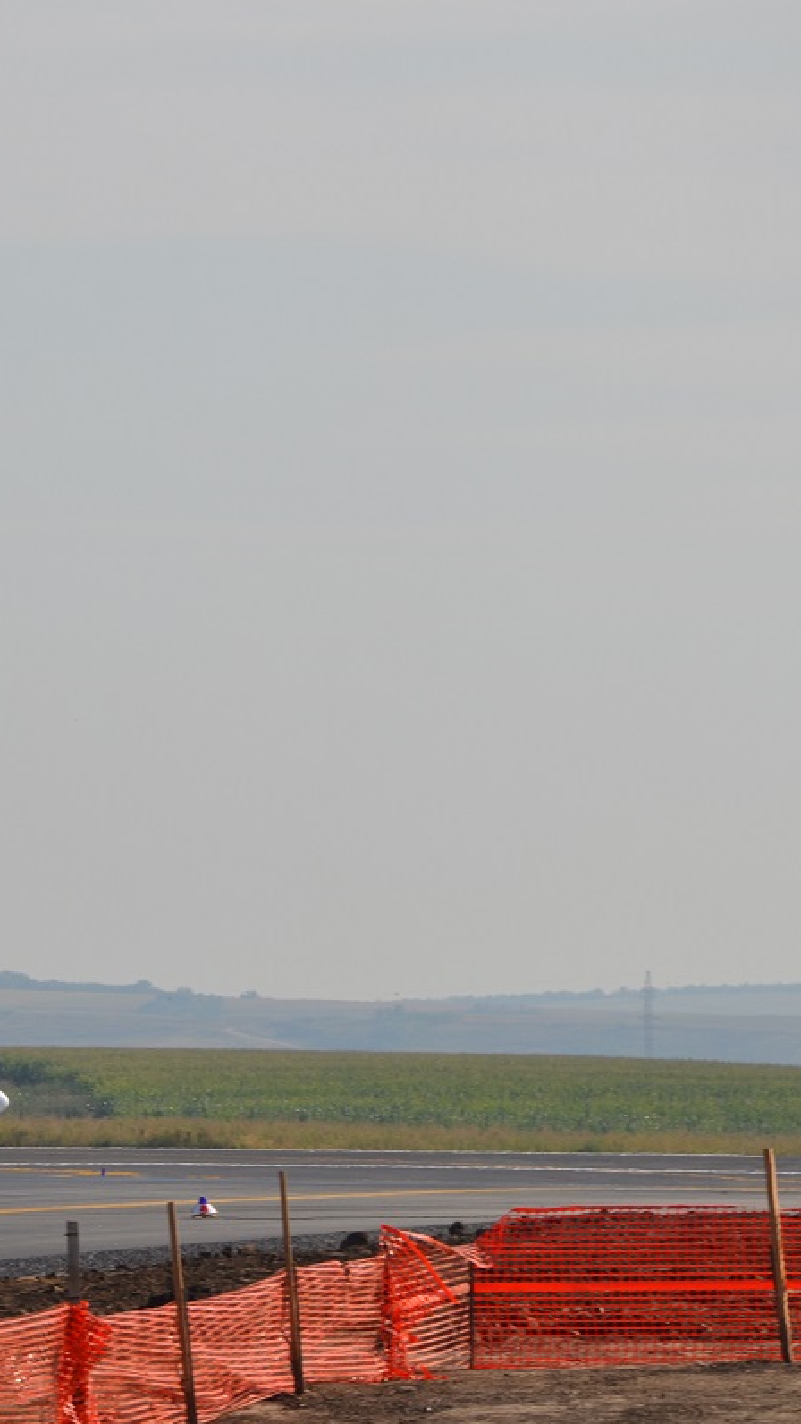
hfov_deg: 4.9
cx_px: -9
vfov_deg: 8.7
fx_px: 9390
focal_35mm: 249
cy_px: 714
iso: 100
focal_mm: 105
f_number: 9
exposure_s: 1/320
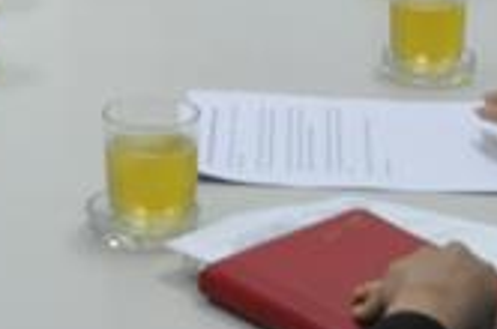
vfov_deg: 7.2
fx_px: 2466
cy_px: -455
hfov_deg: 11.5
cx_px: 156
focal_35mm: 179
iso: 1600
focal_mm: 22
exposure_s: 1/125
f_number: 5.6
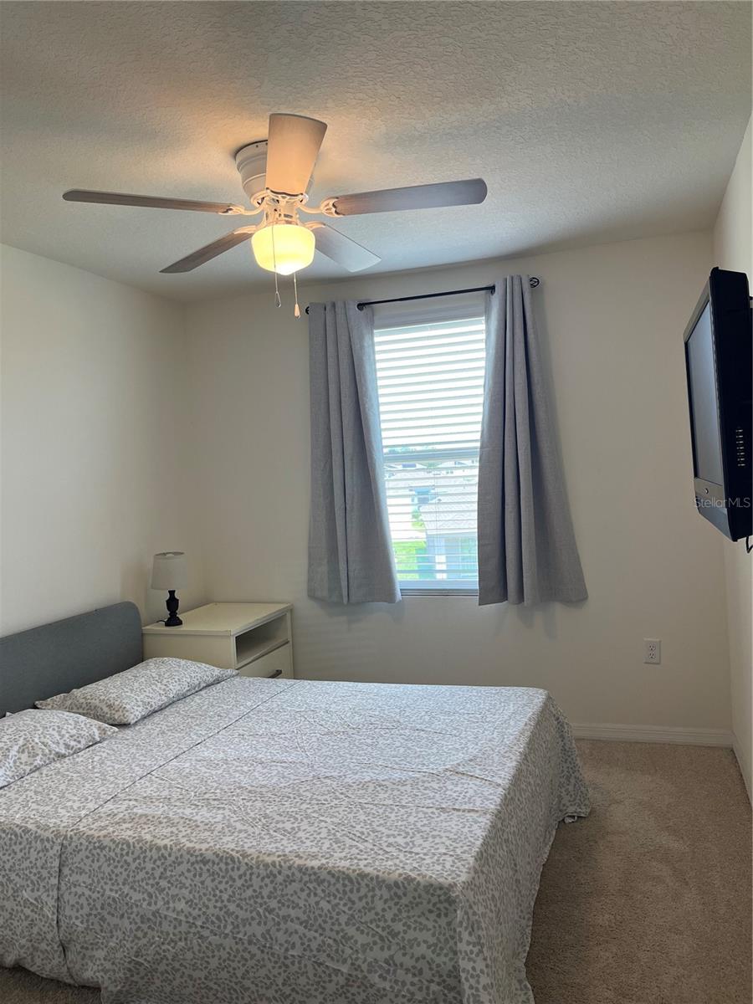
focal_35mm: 26
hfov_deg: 53.1
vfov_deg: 67.3
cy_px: 502
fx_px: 754
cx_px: 376
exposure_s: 1/120
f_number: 1.6
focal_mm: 5.1
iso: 80
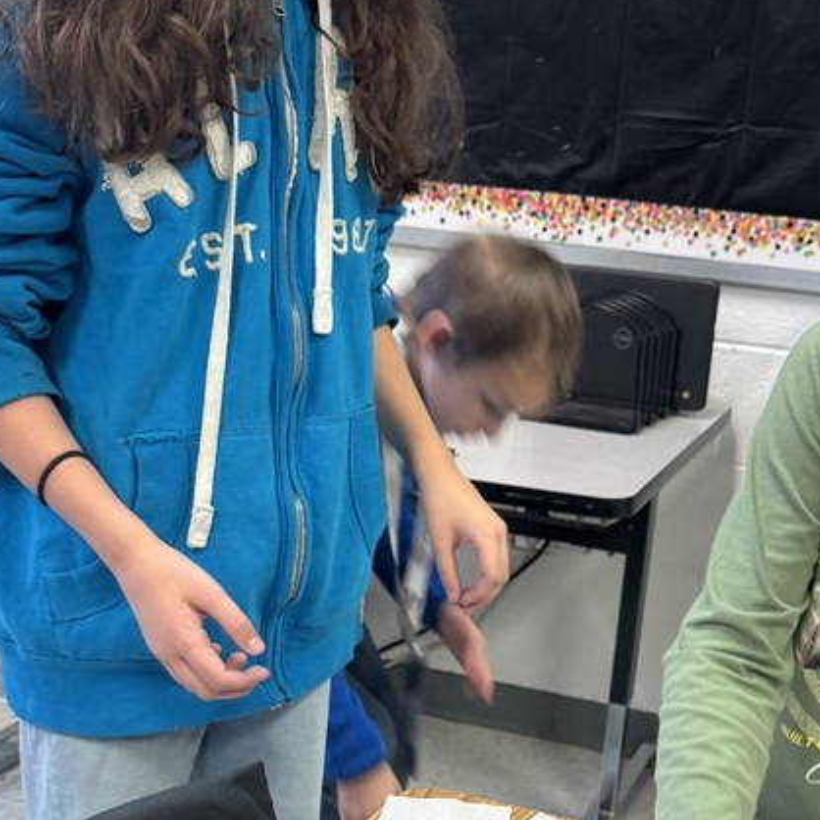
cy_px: 773
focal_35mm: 52
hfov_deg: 32.7
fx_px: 1394
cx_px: 504
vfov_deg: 30.9
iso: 160
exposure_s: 1/60
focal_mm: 6.76
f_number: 1.78
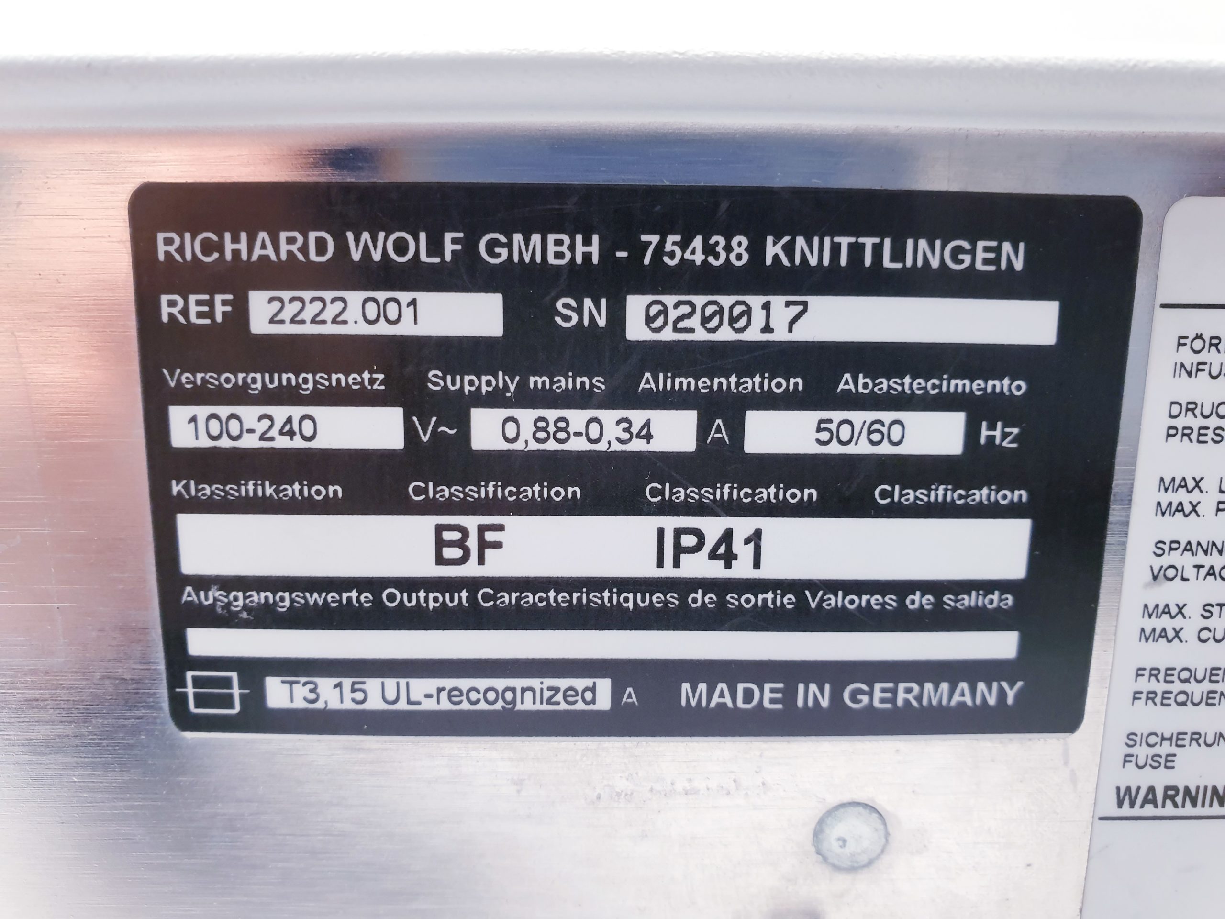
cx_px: 612
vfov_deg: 53.1
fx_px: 920
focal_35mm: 26
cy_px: 460
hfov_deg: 67.3
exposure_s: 1/50
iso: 200
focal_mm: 4.3
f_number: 2.4
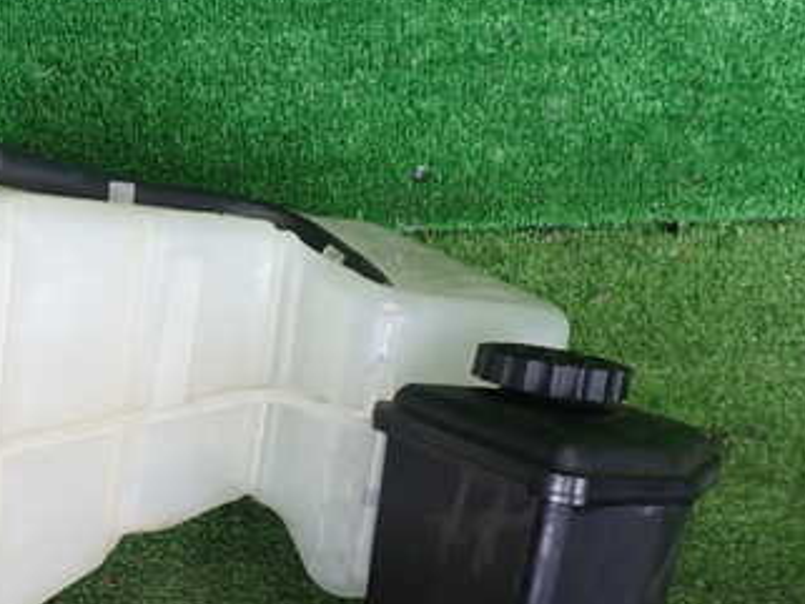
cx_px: 173
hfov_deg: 33.4
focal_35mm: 56
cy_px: 486
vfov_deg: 25.6
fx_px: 1303
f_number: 2.3
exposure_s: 1/50
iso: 200
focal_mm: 5.4
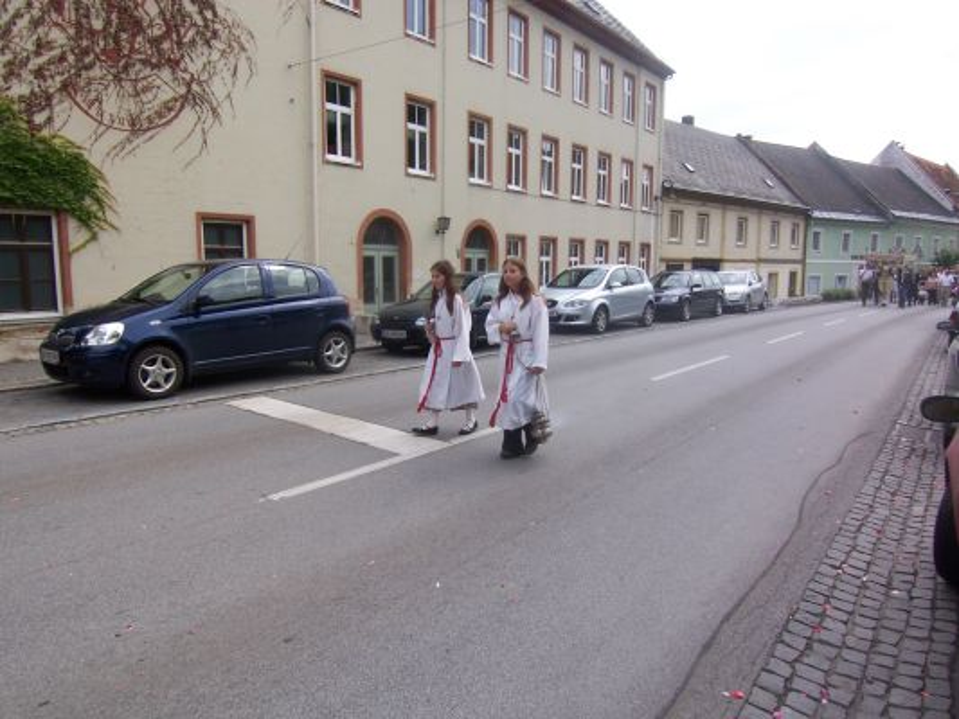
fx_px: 637
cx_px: 480
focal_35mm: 23
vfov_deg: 58.9
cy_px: 360
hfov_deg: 73.9
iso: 64
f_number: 5.6
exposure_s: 1/125
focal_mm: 3.8
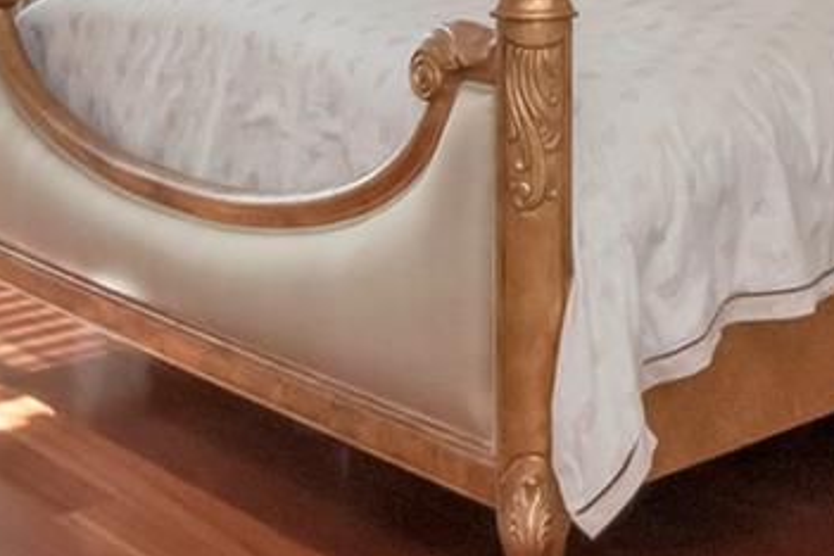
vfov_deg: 16.8
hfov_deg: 26.4
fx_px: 1744
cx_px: 677
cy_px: -223
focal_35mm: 75
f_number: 13
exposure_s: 1/200
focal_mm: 11
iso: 1600
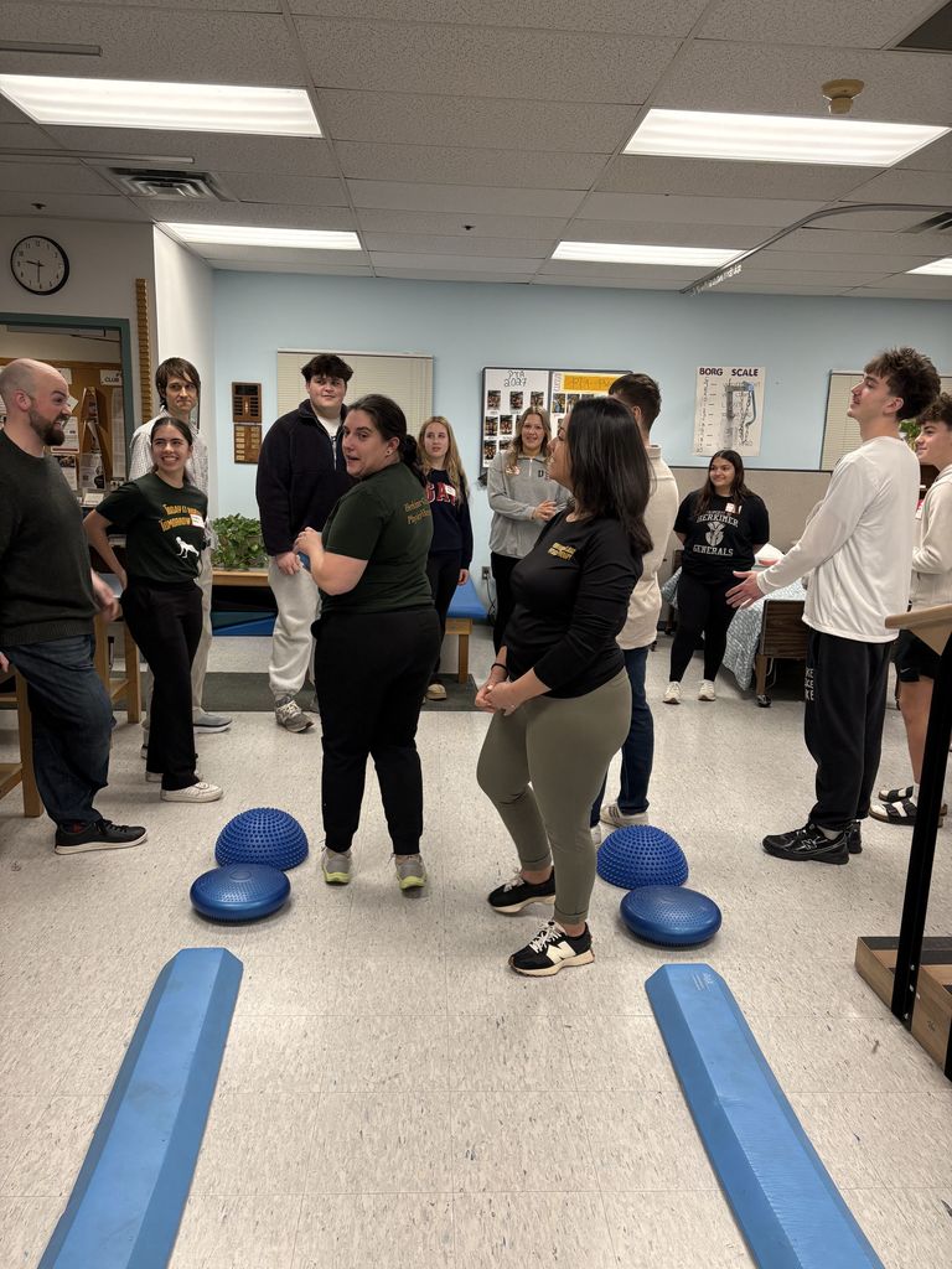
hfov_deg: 53.1
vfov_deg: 67.3
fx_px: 953
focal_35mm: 26
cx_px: 476
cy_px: 634
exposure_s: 1/123
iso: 160
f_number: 1.6
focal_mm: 5.96
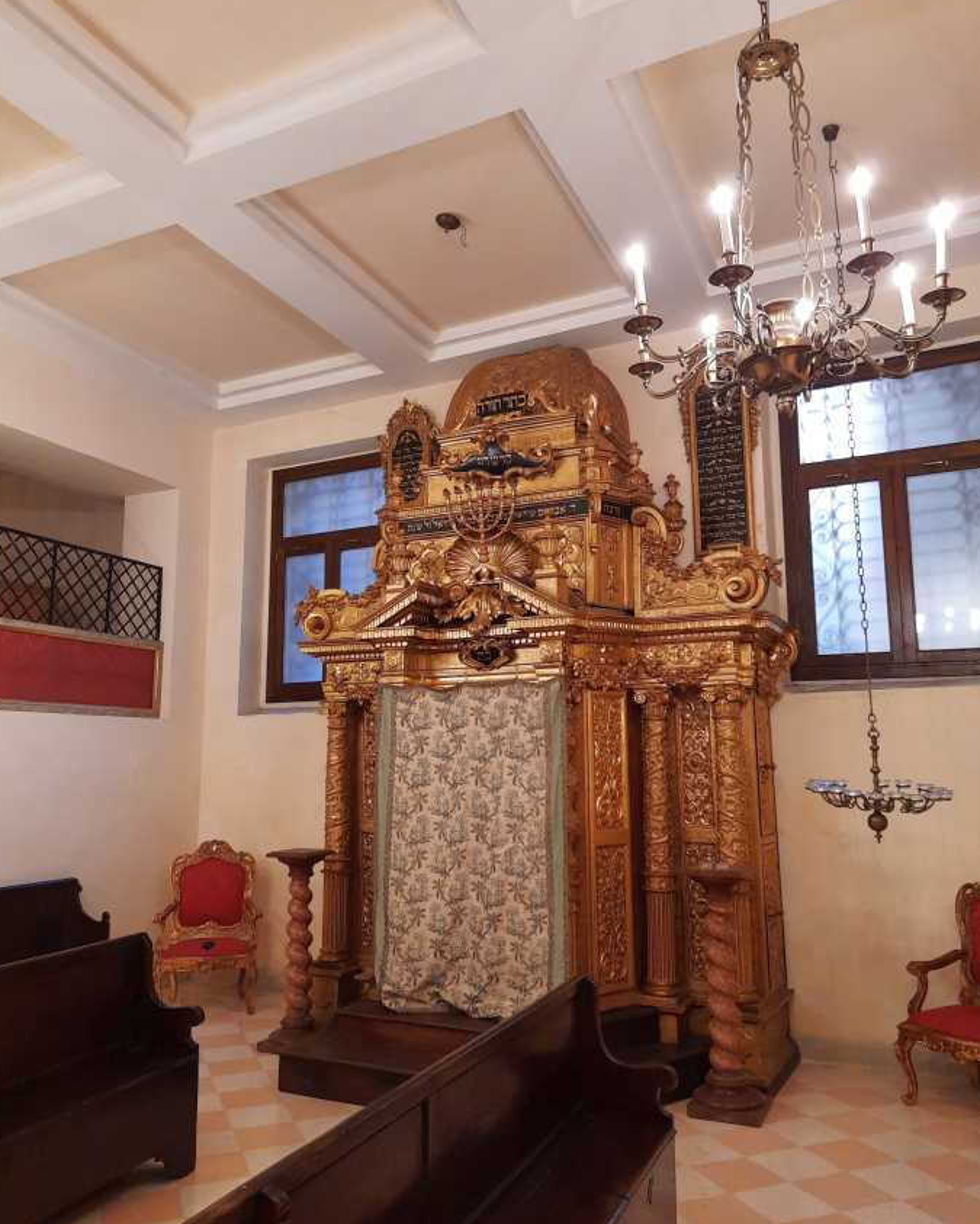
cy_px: 592
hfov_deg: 53.2
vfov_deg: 64.0
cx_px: 475
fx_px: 978
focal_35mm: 27
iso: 250
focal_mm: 4.6
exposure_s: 1/50
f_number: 2
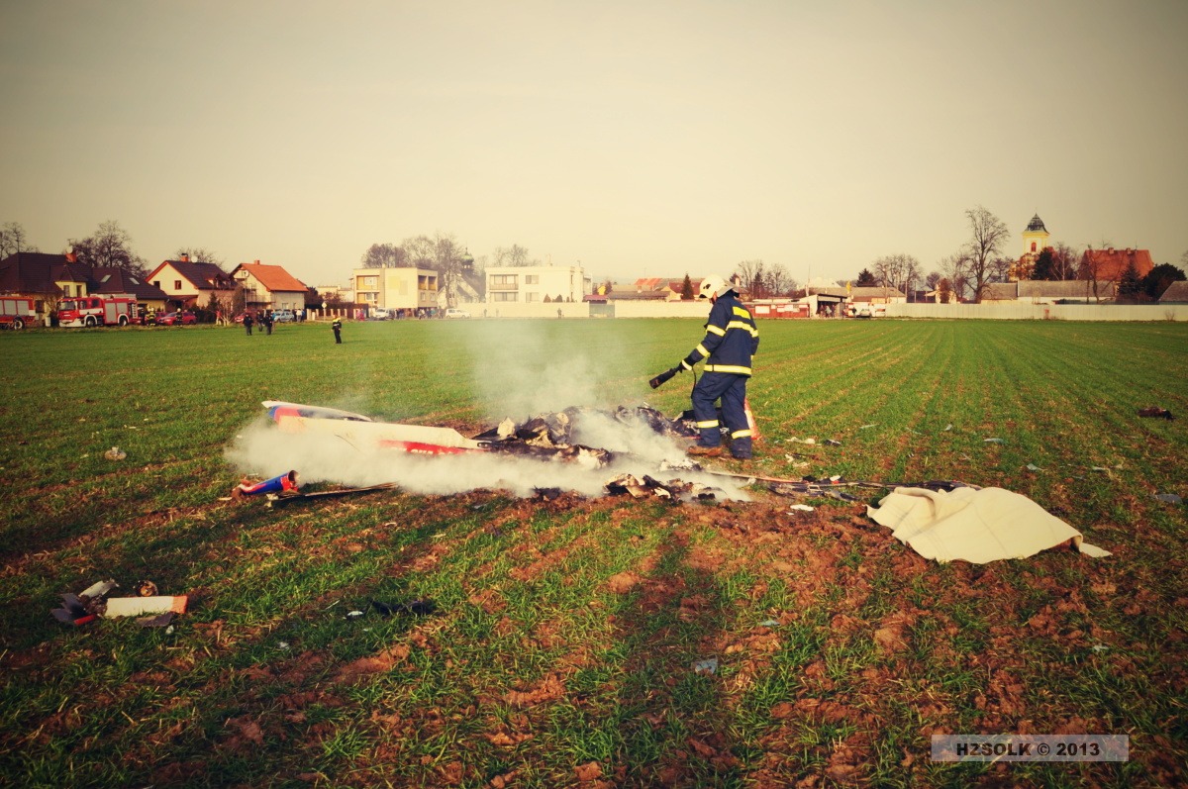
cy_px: 394
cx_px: 594
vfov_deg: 47.8
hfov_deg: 67.4
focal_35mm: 27
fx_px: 890
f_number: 11
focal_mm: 18
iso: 200
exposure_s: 1/125
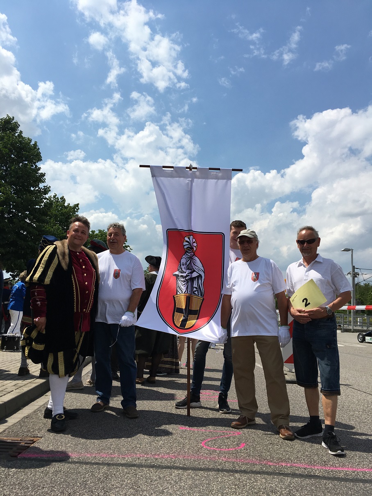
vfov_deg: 61.6
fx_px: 415
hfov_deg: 48.2
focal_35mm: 29
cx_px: 186
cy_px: 248
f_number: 2.2
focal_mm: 4.15
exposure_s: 1/3205
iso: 25
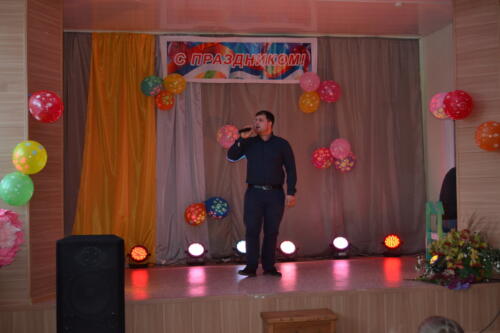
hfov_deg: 42.3
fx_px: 646
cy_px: 166
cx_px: 250
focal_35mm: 46
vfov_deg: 28.9
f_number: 4.2
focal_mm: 31
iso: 1000
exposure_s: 1/60
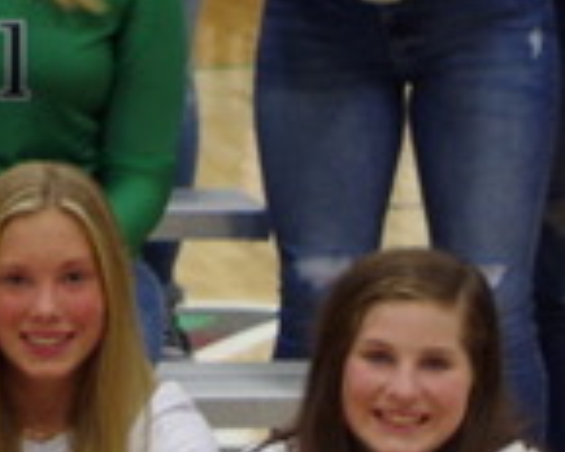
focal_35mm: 257
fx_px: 4298
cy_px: -284
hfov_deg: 7.3
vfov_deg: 5.9
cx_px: -479
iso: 400
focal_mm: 21.25
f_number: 4
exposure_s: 1/50
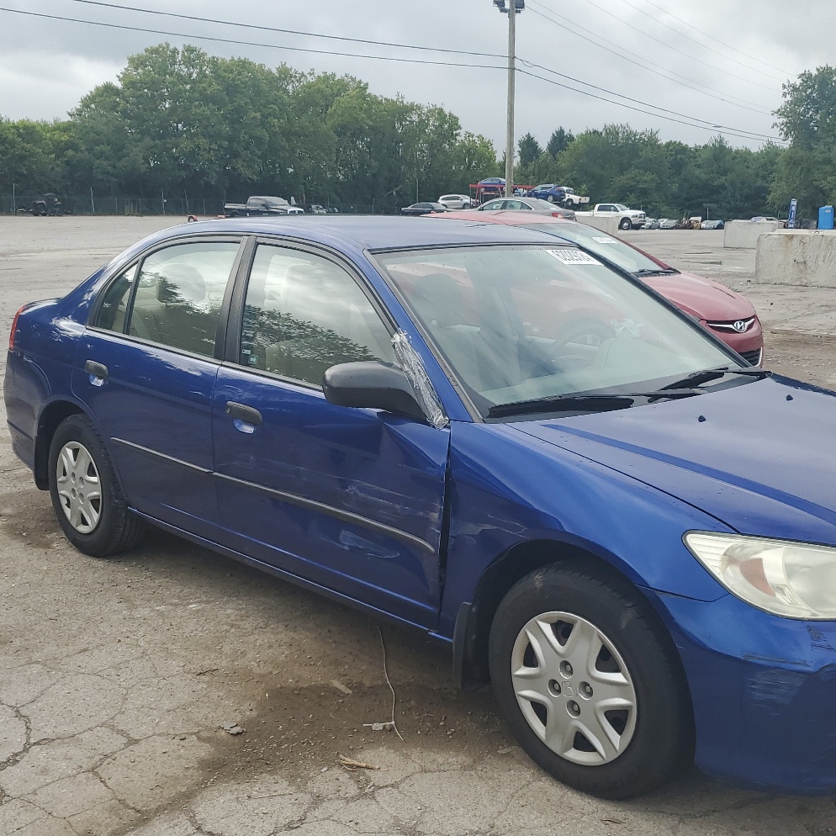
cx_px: 474
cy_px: 468
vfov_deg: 44.8
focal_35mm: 37
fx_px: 1011
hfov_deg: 44.8
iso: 50
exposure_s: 1/1667
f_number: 1.5
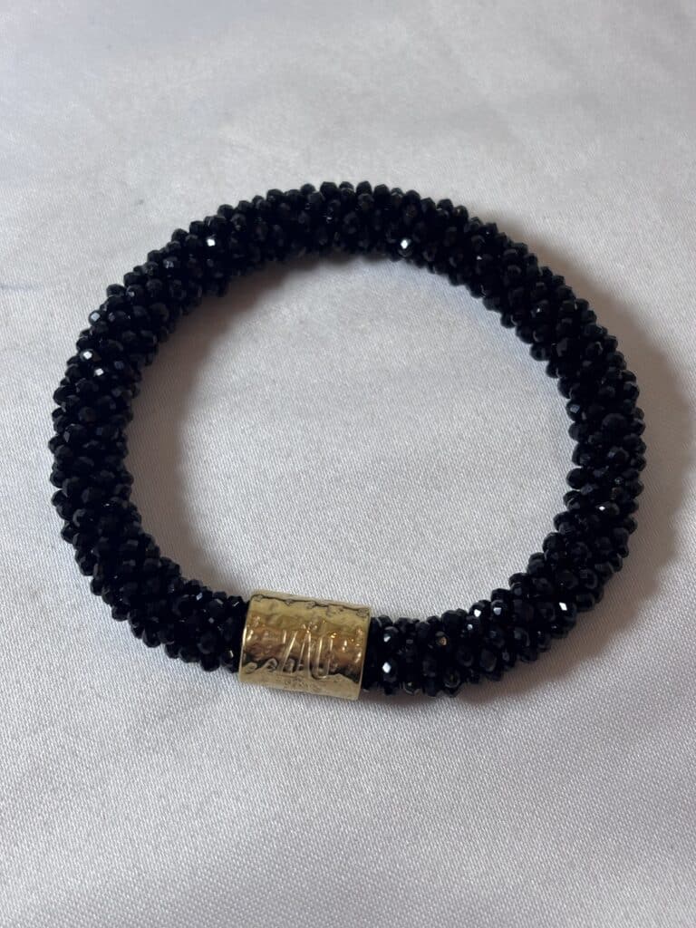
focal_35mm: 52
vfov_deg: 36.8
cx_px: 348
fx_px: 1394
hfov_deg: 28.0
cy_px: 464
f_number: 1.6
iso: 25
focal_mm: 5.96
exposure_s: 1/107
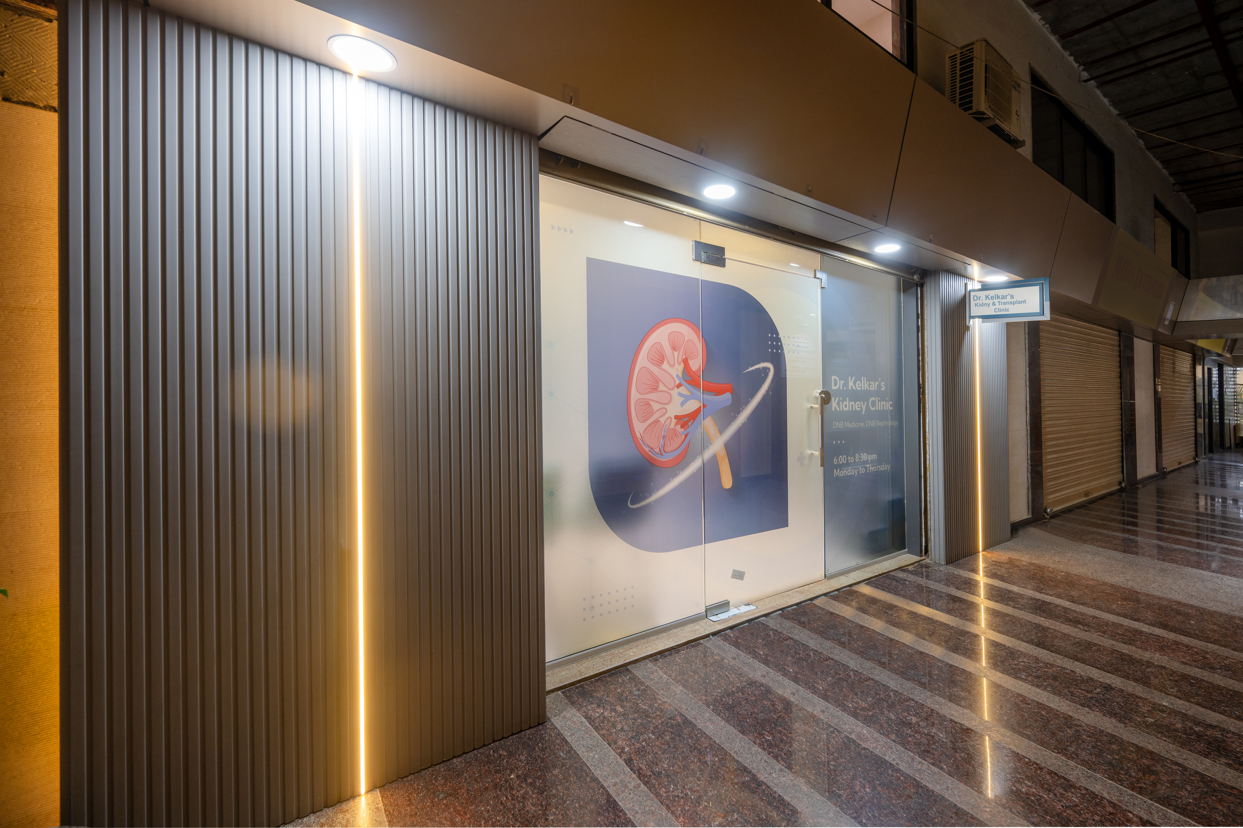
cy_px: 414
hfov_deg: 104.3
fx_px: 483
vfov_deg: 81.2
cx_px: 622
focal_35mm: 14
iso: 160
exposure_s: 1/8
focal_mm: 14
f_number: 6.3
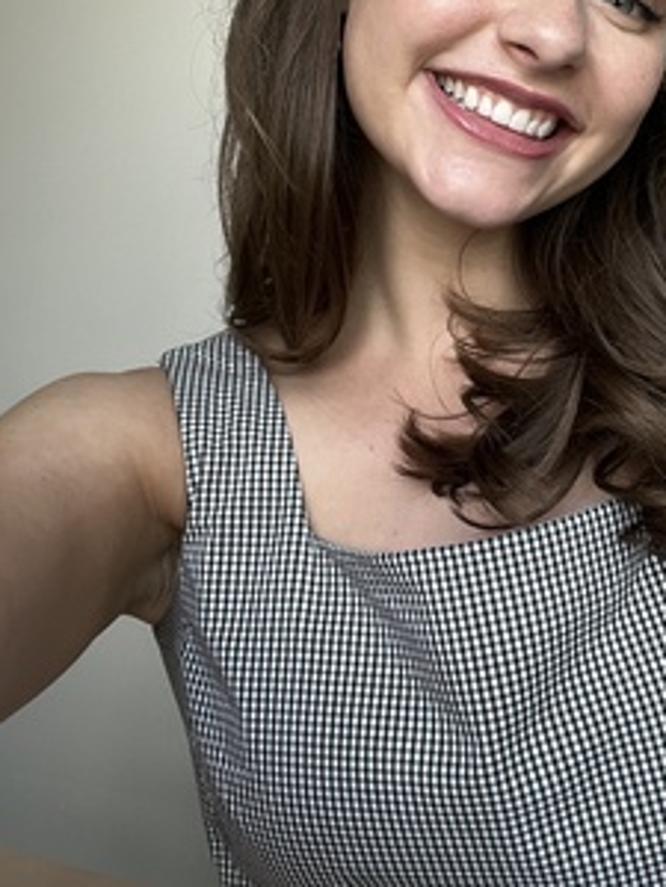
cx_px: 525
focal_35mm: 50
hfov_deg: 28.5
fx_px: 1283
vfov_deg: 36.7
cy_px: 166
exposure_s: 1/121
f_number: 2.2
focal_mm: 2.71
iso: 80
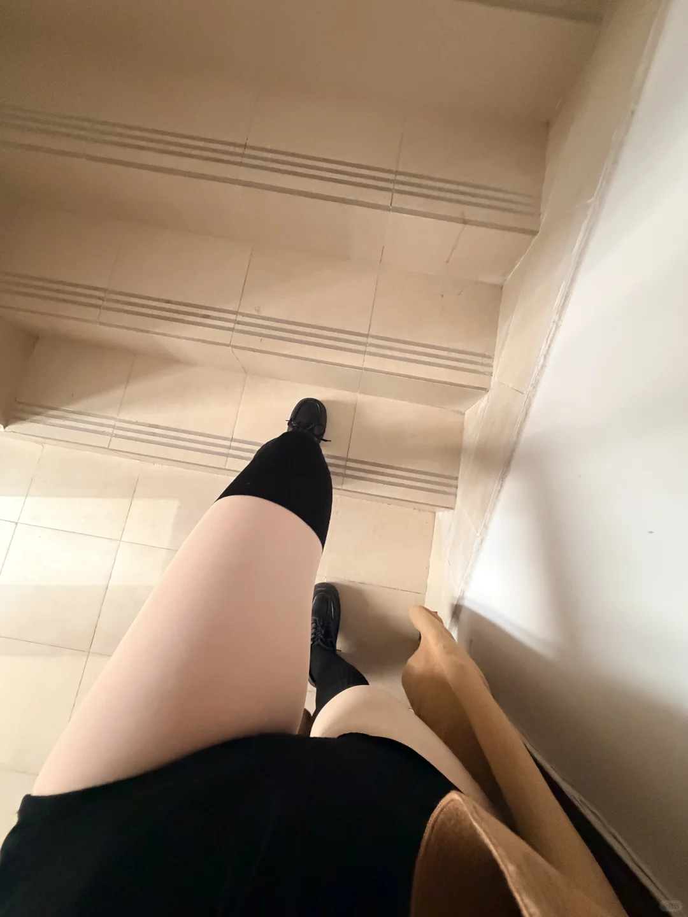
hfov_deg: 85.7
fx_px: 371
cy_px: 458
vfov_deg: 102.1
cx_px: 344
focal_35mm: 14
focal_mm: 2.22
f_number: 2.2
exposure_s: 1/60
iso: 1000
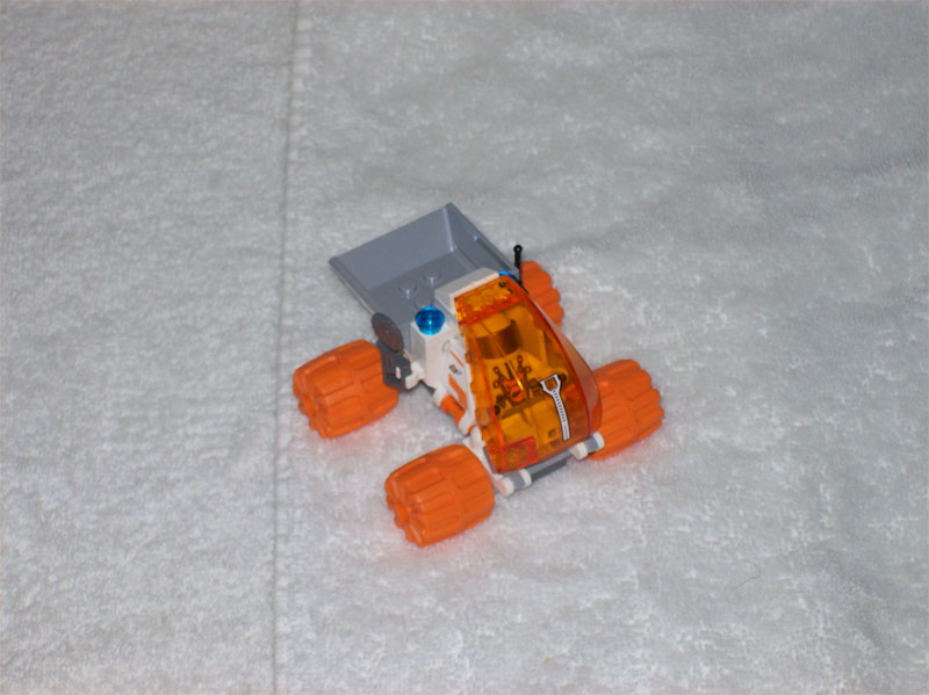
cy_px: 348
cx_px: 464
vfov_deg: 13.7
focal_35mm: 108
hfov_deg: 18.2
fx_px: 2897
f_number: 4.8
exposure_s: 1/128
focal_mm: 18
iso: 80
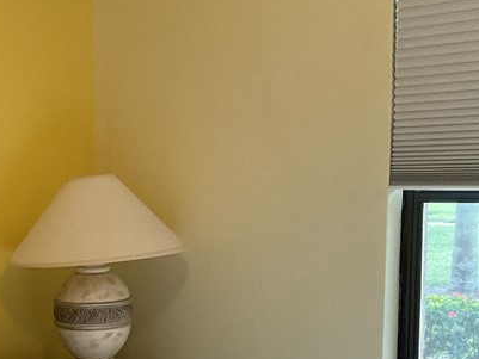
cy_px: 338
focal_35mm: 74
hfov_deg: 23.8
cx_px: -111
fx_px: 1024
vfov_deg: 19.5
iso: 125
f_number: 1.8
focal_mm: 3
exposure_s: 1/60
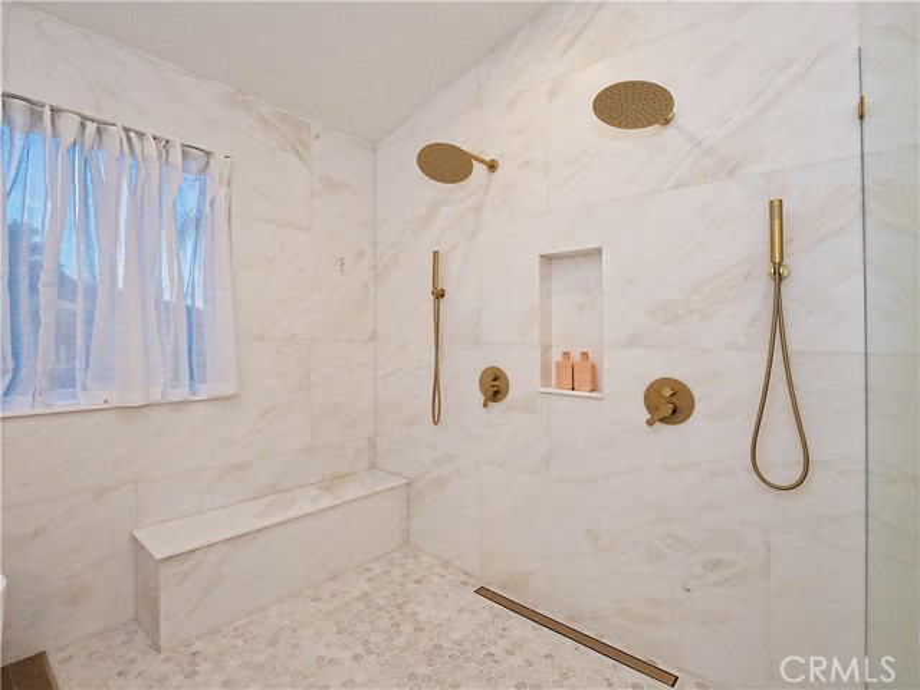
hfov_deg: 94.5
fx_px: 425
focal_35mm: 16
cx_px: 460
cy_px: 345
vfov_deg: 78.1
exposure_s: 1/250
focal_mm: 8
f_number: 8
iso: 2000
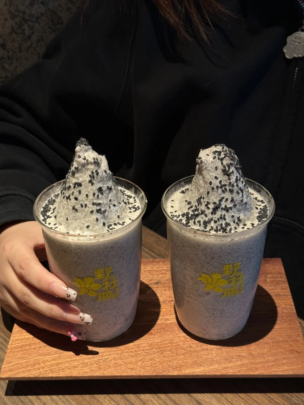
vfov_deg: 39.7
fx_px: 562
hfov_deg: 30.3
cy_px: 202
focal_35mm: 48
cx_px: 152
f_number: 1.78
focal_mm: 6.76
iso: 80
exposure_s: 1/50
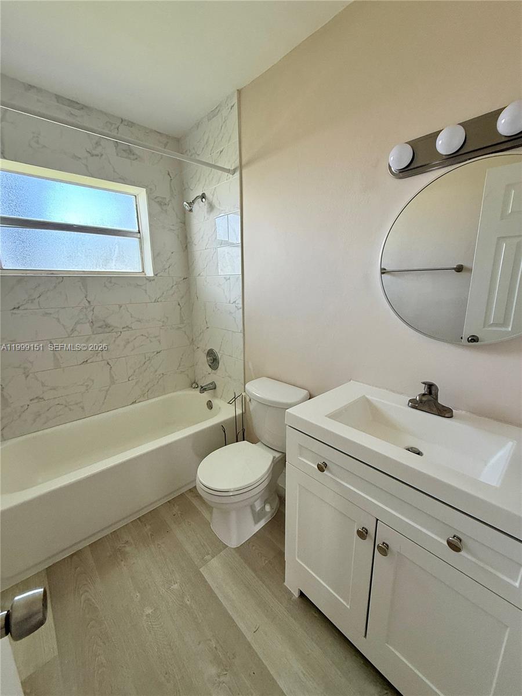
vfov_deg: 102.1
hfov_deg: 85.7
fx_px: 281
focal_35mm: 14
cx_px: 261
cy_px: 348
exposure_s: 1/99
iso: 160
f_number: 2.2
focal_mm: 2.22
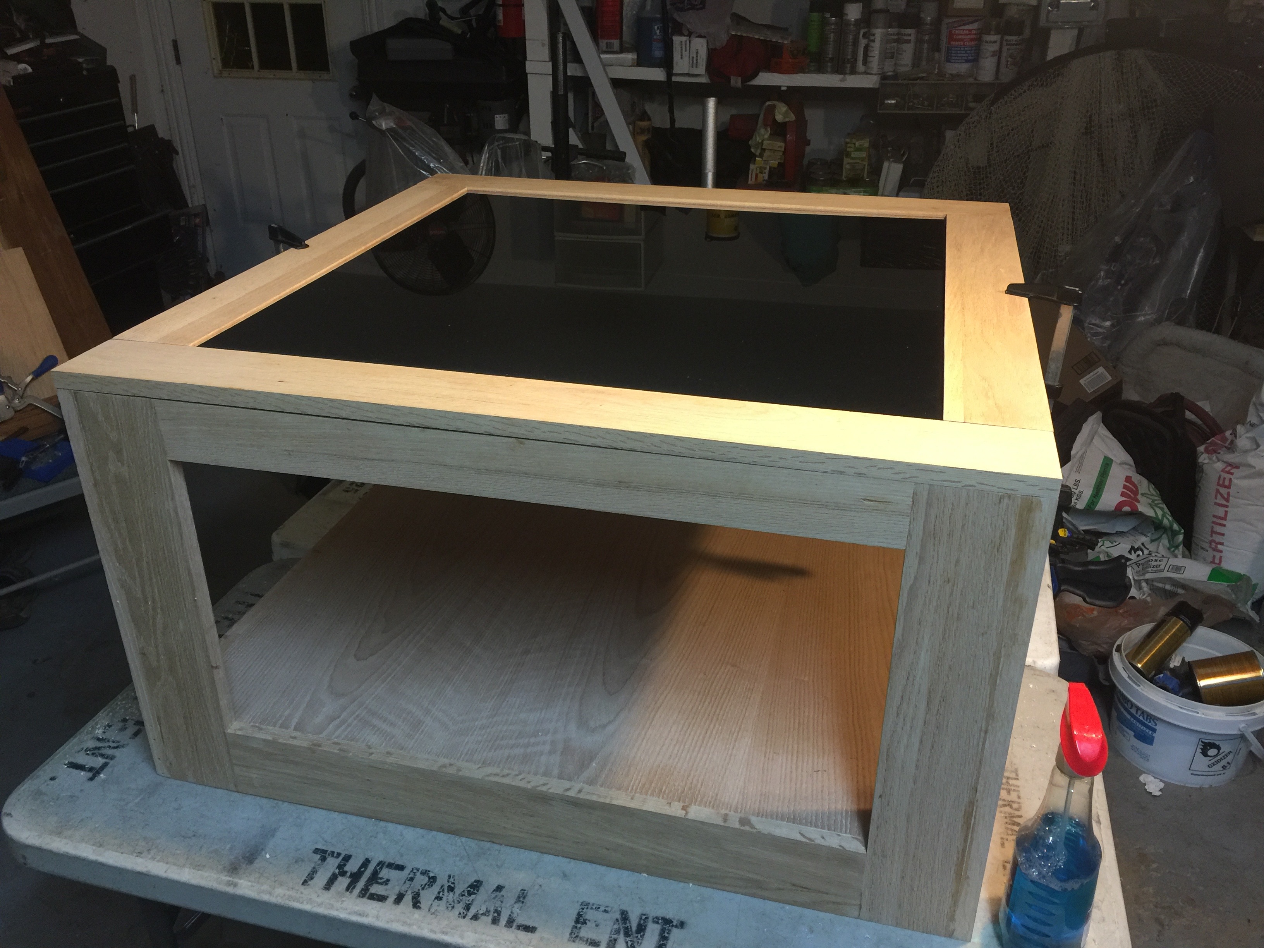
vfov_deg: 48.2
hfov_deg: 61.7
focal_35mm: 29
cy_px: 474
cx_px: 632
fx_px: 1059
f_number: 2.2
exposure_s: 1/15
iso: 80
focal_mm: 4.15
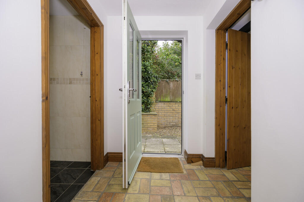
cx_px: 152
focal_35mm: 14
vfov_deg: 81.2
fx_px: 118
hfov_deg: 104.2
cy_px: 101
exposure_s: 1/125
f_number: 6.3
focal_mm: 14
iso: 400
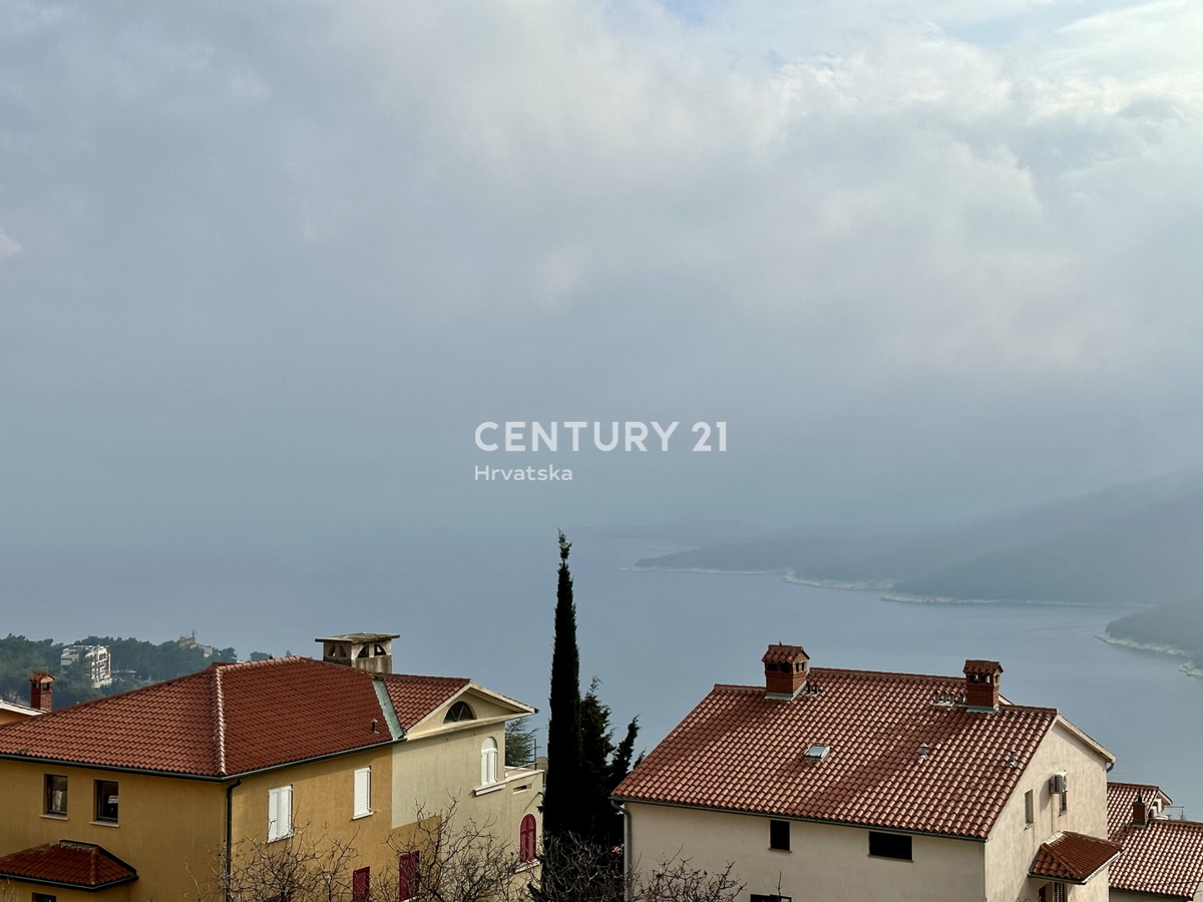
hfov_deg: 39.7
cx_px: 602
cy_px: 451
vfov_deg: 30.3
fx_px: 1668
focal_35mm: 48
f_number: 1.78
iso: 64
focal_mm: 6.86
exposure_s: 1/6623
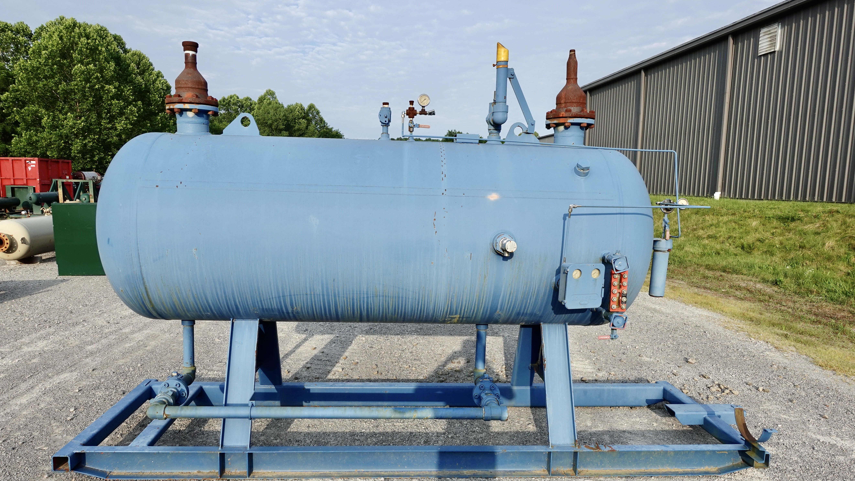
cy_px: 275
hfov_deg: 71.9
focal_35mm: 26
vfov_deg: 44.3
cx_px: 422
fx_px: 589
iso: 125
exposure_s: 1/400
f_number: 5.6
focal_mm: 9.4
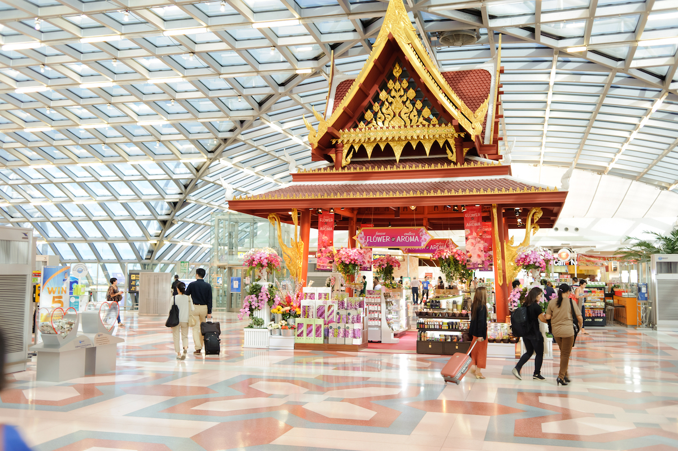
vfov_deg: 37.8
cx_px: 339
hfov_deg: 54.5
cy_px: 226
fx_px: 659
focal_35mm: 35
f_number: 3.5
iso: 200
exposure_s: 1/25
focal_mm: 35
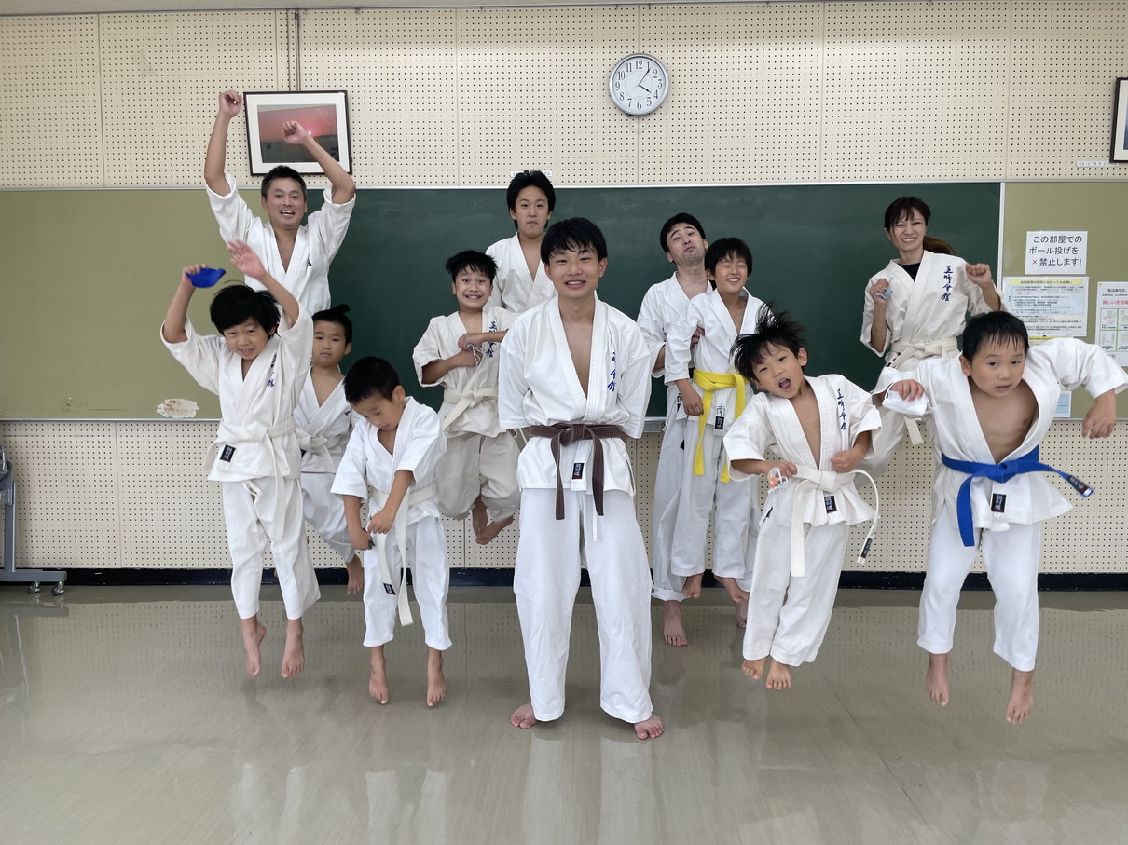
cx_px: 564
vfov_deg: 53.0
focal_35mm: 26
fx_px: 847
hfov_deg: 67.3
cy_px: 422
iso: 50
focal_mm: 4.2
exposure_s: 1/121
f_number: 1.6
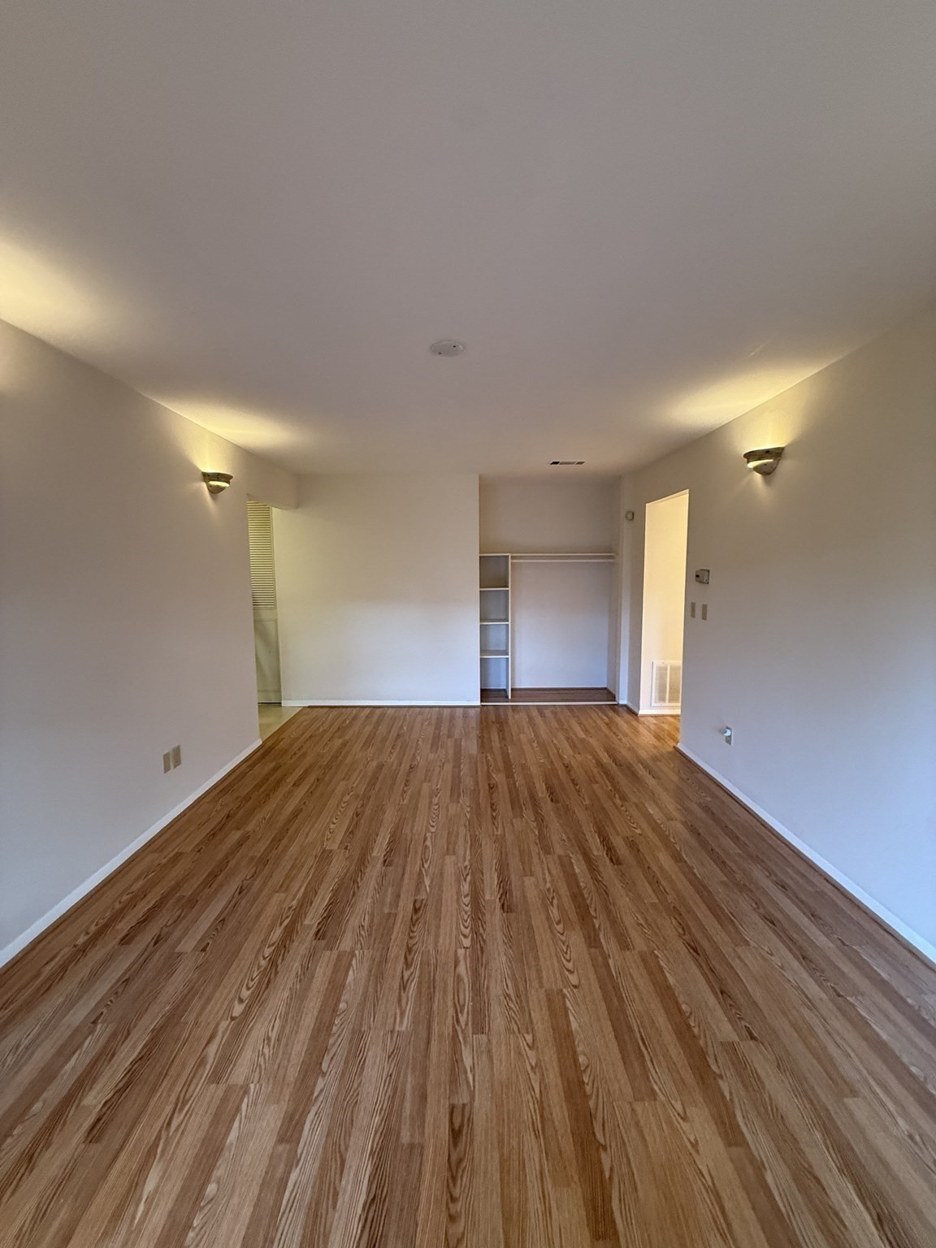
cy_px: 624
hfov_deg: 85.7
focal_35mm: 14
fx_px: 505
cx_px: 468
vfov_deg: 102.1
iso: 250
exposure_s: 1/60
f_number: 2.2
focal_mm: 2.22
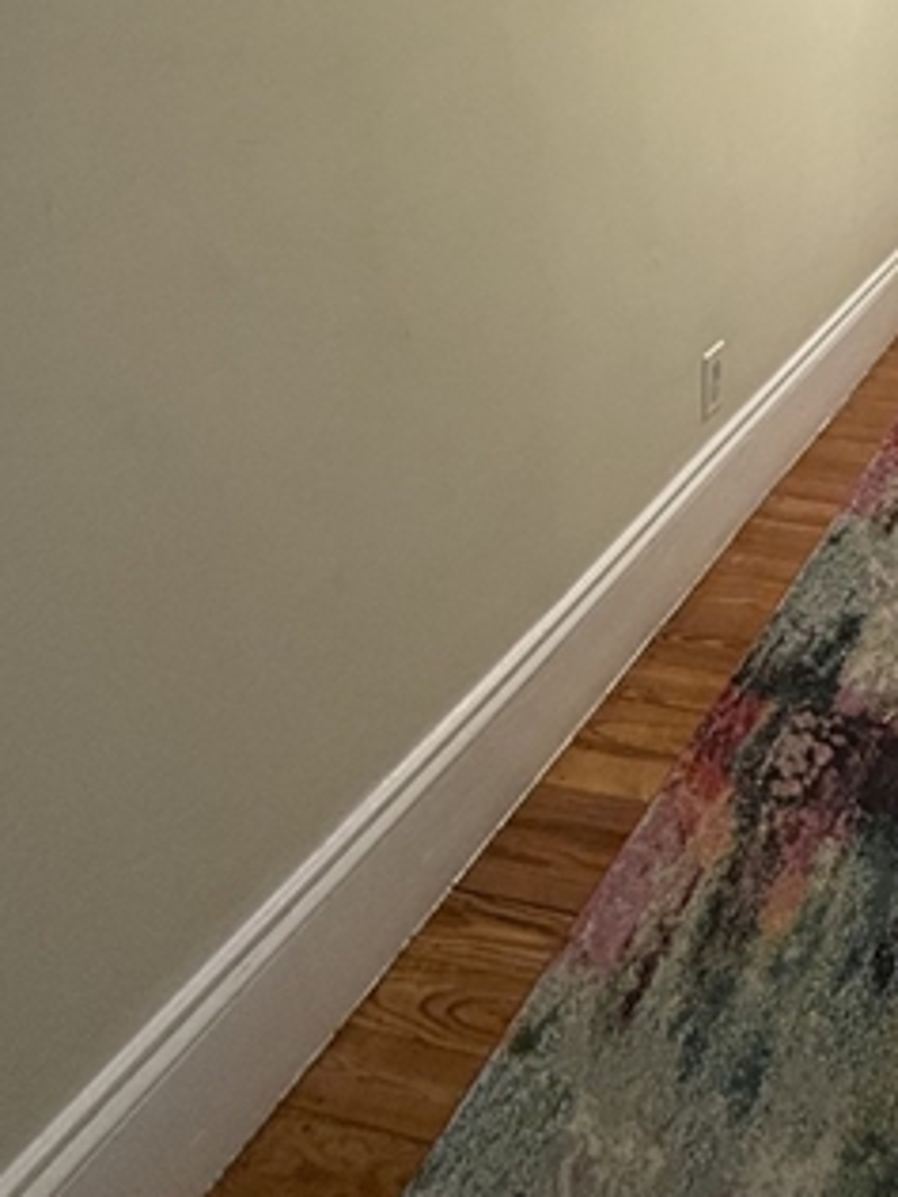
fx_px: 1176
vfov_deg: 45.0
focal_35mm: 34
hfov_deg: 38.9
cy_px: -19
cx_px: 807
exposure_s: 1/120
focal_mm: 2.22
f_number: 2.2
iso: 320
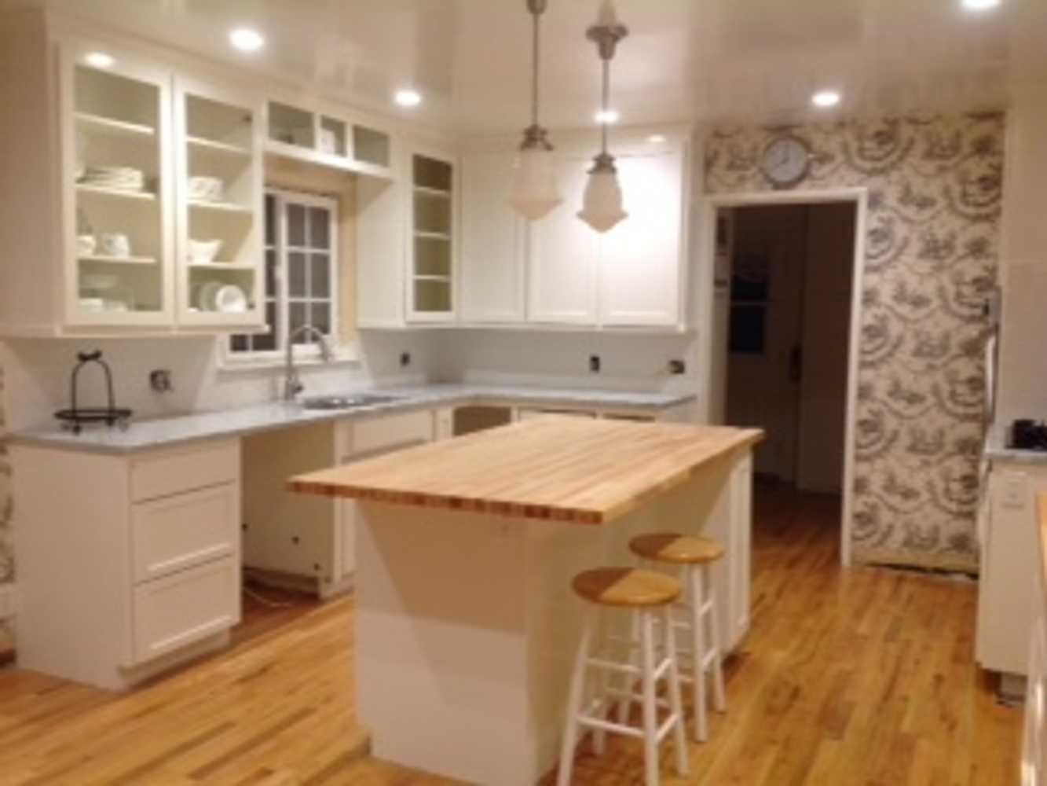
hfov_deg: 52.6
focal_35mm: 35
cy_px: 393
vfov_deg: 40.7
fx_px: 1059
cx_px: 524
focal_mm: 4.28
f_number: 2.4
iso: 80
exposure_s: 1/15
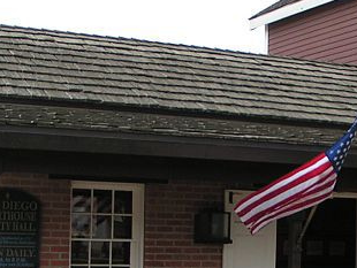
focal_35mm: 98
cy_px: 224
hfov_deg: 19.8
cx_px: 288
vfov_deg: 15.0
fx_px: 1011
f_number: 5
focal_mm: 5.8
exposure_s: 1/200
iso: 50
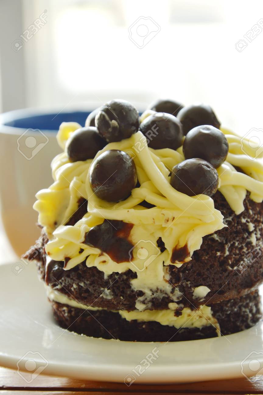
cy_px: 198
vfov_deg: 13.1
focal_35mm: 158
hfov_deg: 8.7
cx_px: 132
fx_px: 1729
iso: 100
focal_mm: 105
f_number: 8
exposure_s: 1/10
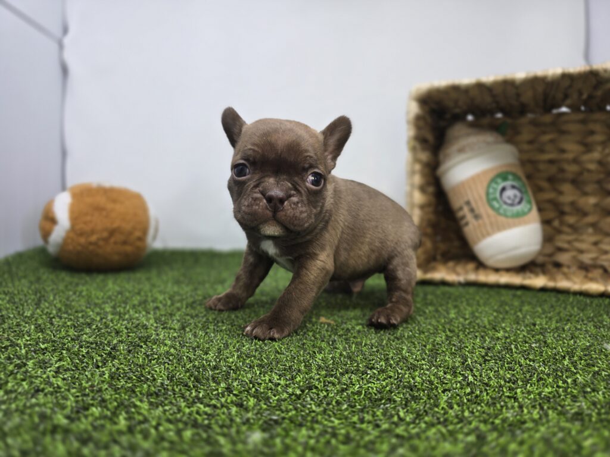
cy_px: 228
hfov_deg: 73.9
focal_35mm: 23
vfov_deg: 58.9
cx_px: 305
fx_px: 405
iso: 25
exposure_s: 1/68.5
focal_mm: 6.3
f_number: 1.7
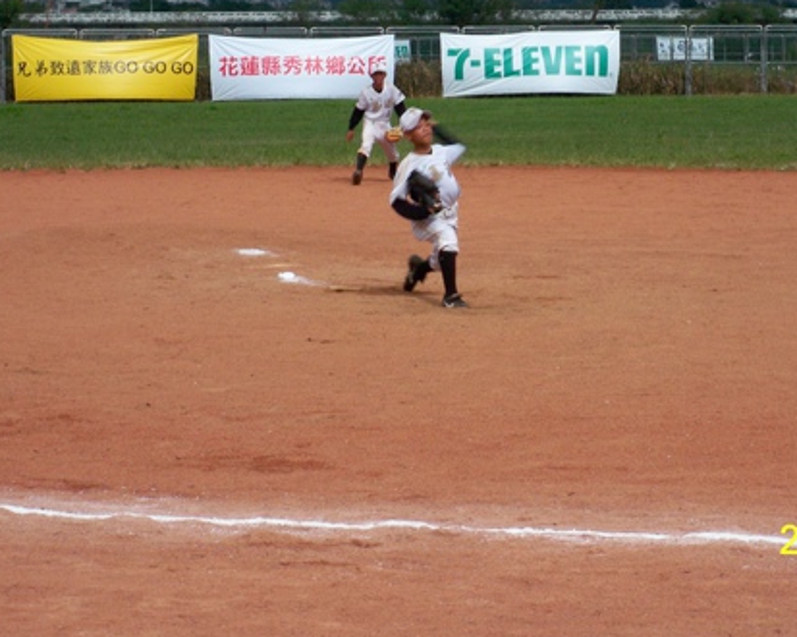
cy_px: 216
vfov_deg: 10.3
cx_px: 496
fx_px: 3513
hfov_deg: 12.9
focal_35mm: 149
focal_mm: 18.8
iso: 100
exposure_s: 1/125
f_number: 16.1
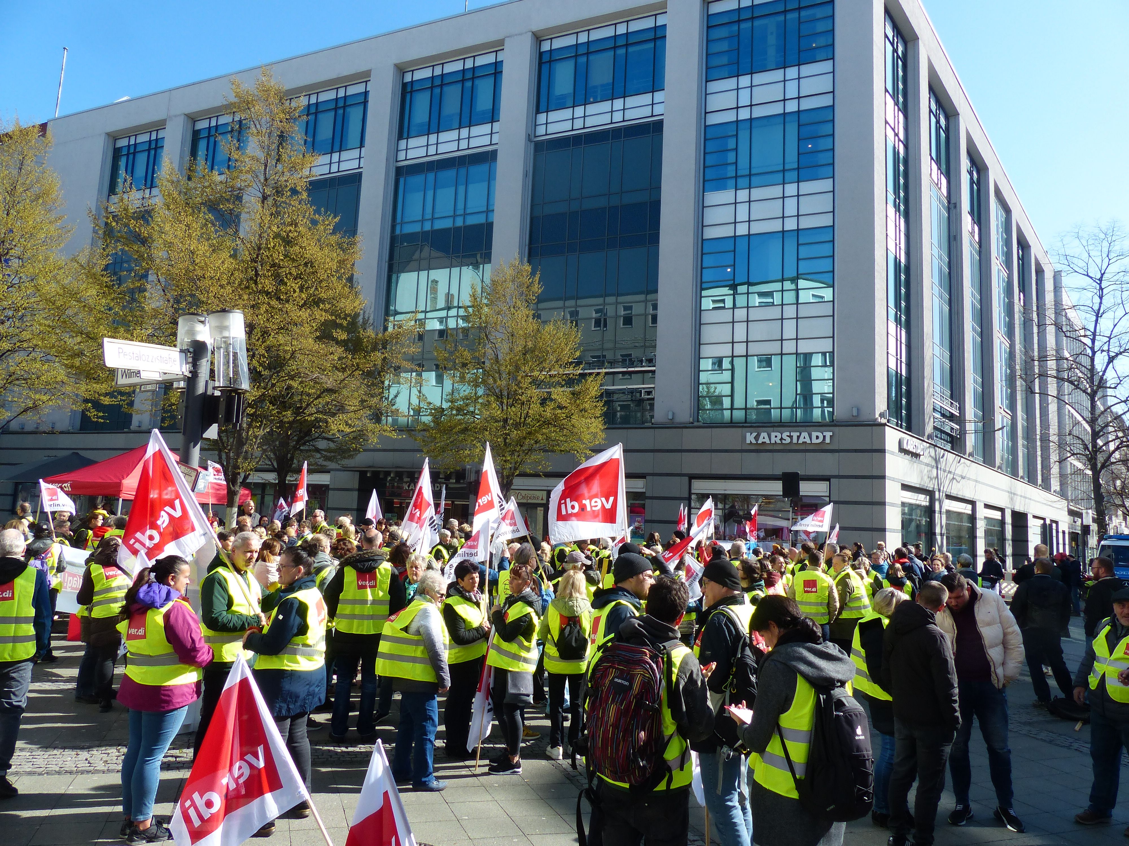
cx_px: 564
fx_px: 815
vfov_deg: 54.9
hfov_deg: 69.4
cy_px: 423
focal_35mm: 25
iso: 100
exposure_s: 1/400
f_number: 4
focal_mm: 4.5
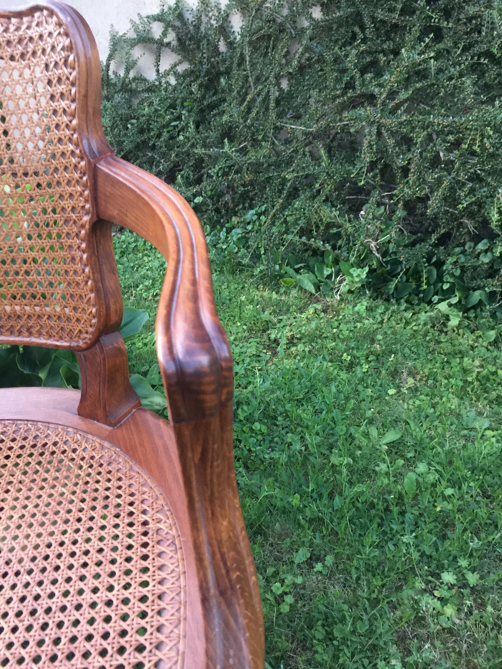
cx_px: 251
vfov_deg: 61.7
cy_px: 334
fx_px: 561
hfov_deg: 48.2
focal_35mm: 29
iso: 125
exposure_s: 1/17
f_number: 2.2
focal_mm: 4.15
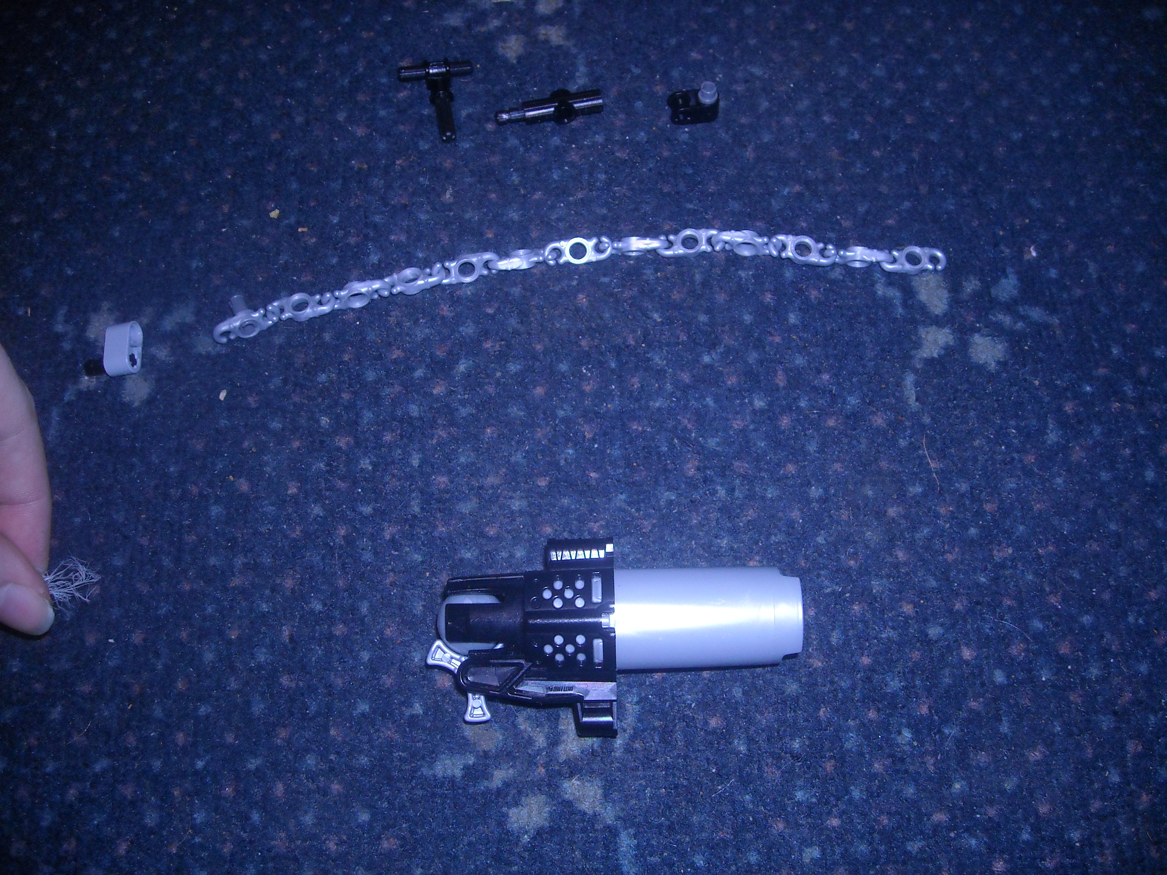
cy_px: 438
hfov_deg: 52.6
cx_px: 584
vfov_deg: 40.7
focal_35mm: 35
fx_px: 1180
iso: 200
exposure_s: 1/60
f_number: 2.8
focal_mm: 5.7
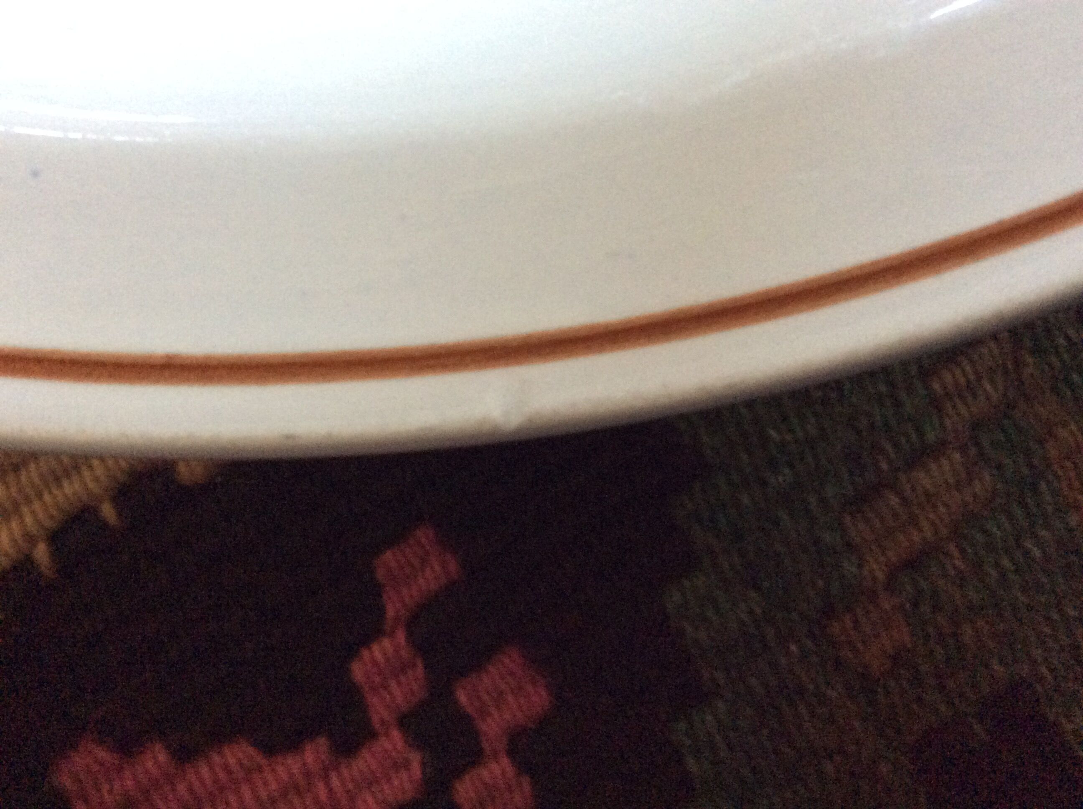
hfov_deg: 56.9
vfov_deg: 44.1
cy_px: 404
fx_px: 1000
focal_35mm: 32
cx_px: 542
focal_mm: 3.3
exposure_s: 1/20
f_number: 2.4
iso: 320
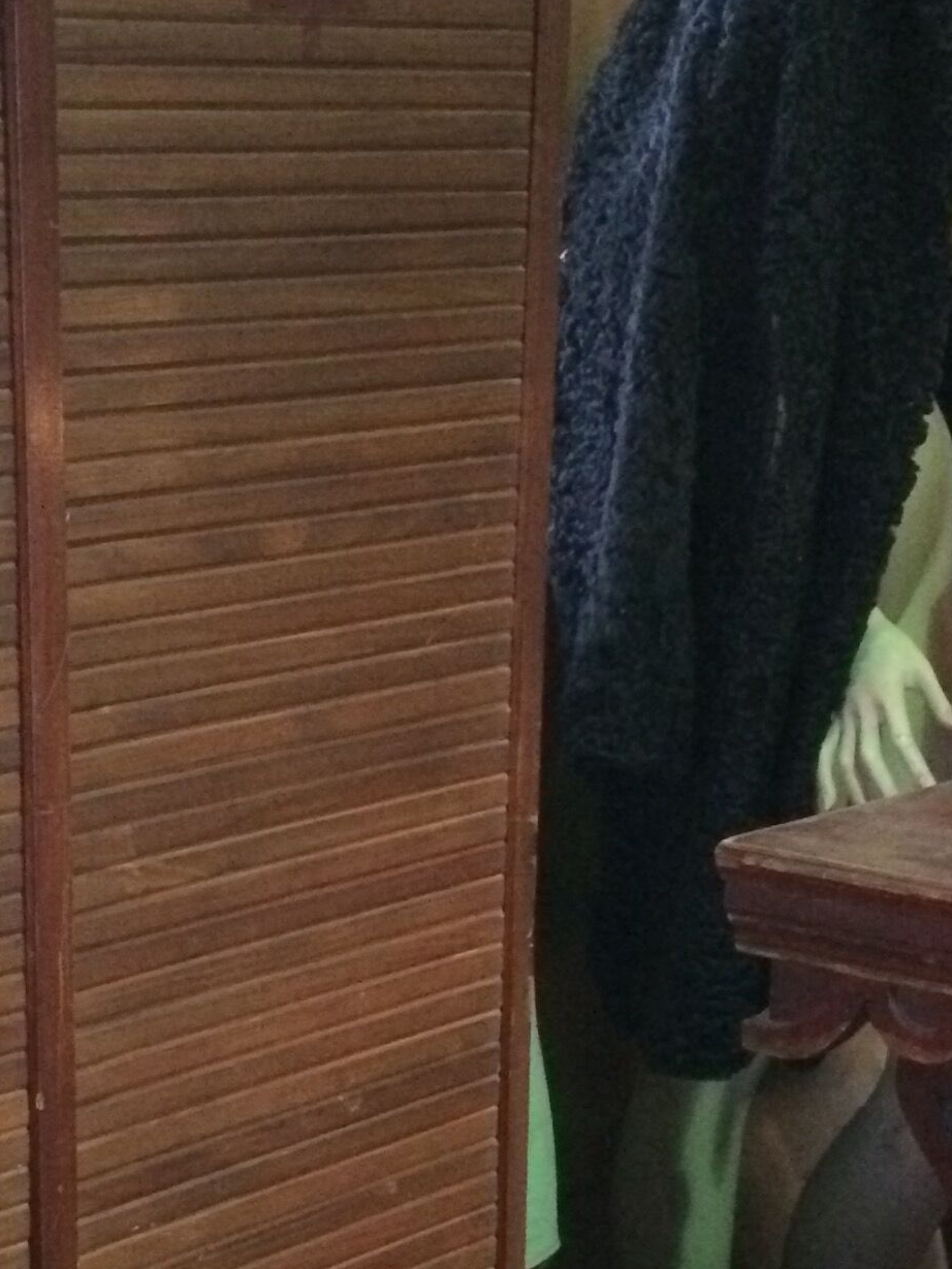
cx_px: 81
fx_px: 2823
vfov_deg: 25.0
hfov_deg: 18.8
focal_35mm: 77
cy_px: 993
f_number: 2.2
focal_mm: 4.15
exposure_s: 1/17
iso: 640
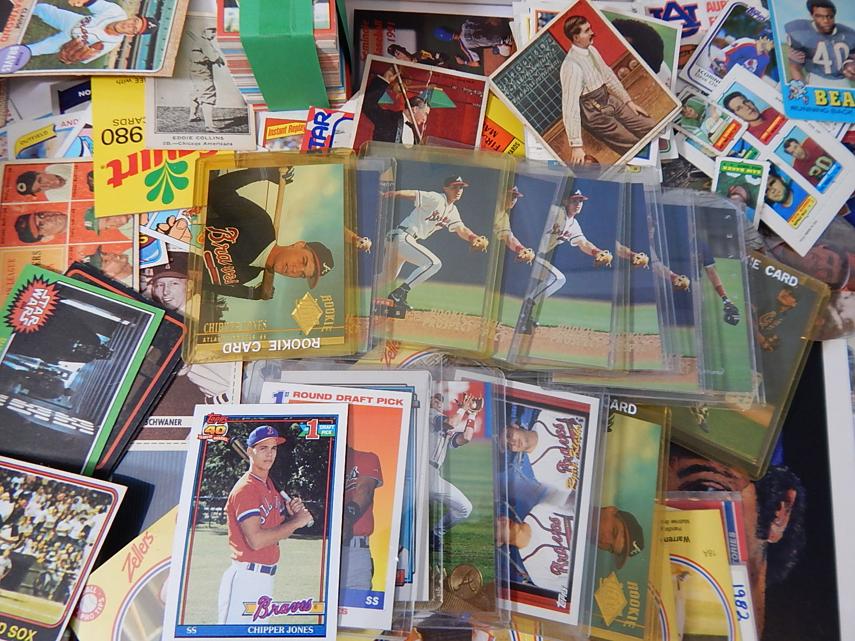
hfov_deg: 76.4
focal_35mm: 22
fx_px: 543
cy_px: 320
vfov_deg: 61.1
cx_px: 428
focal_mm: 4
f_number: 3
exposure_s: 1/30
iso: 180
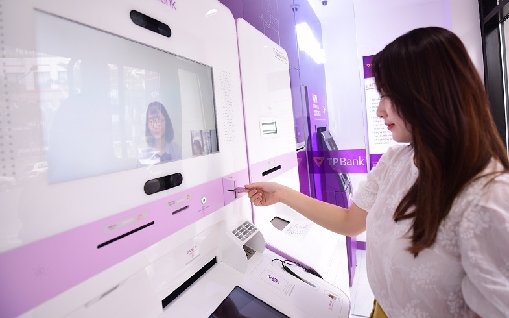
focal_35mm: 19
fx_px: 263
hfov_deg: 87.8
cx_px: 278
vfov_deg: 61.8
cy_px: 134
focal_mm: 17
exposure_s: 1/100
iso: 800
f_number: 2.8
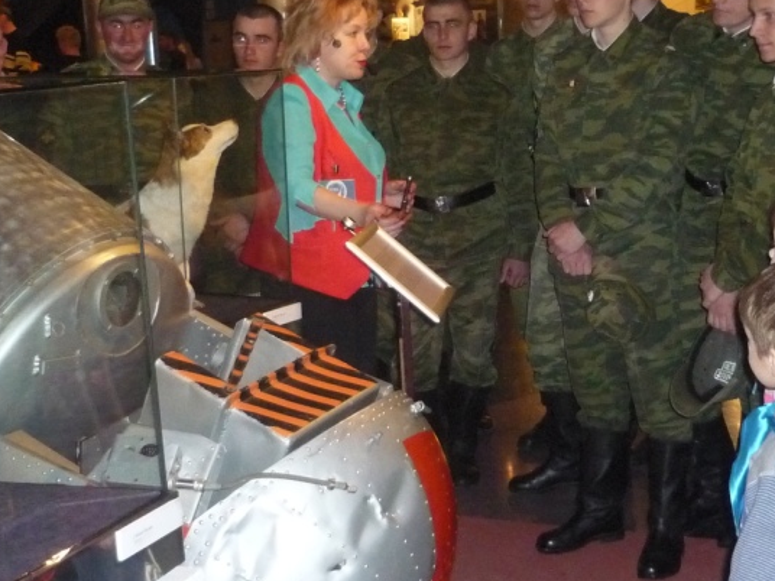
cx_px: 545
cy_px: 285
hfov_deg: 30.4
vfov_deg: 23.3
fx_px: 1410
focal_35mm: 63
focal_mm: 5.5
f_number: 2.8
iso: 500
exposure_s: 1/30
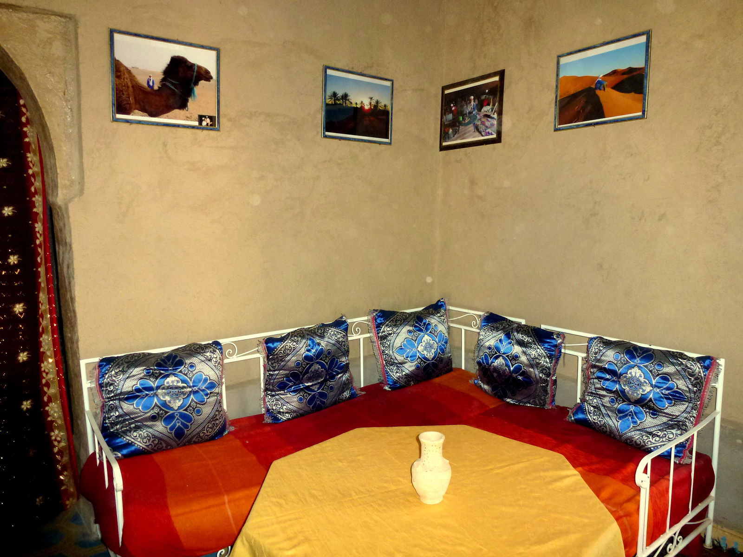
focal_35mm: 24
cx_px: 372
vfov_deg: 56.8
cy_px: 278
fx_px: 515
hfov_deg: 71.6
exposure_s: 1/60
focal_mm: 4.3
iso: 250
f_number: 3.3
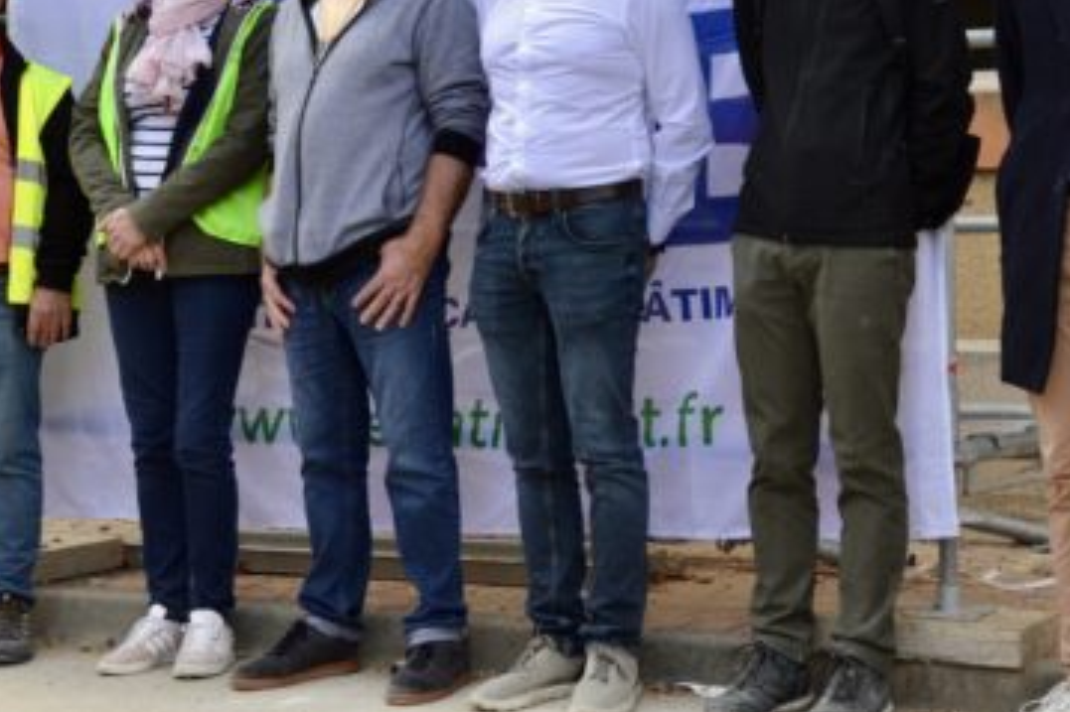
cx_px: 781
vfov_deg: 17.6
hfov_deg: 26.4
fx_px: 2258
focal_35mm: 76
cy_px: 21
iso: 200
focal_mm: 26
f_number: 5.6
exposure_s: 1/125
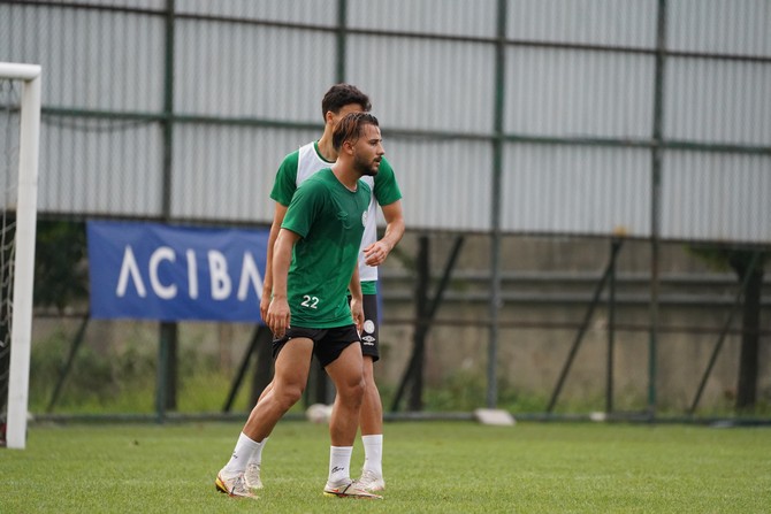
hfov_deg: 5.7
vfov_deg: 3.8
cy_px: 257
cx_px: 386
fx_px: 7733
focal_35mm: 361
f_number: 5.6
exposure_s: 1/1000
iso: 5000
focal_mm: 361
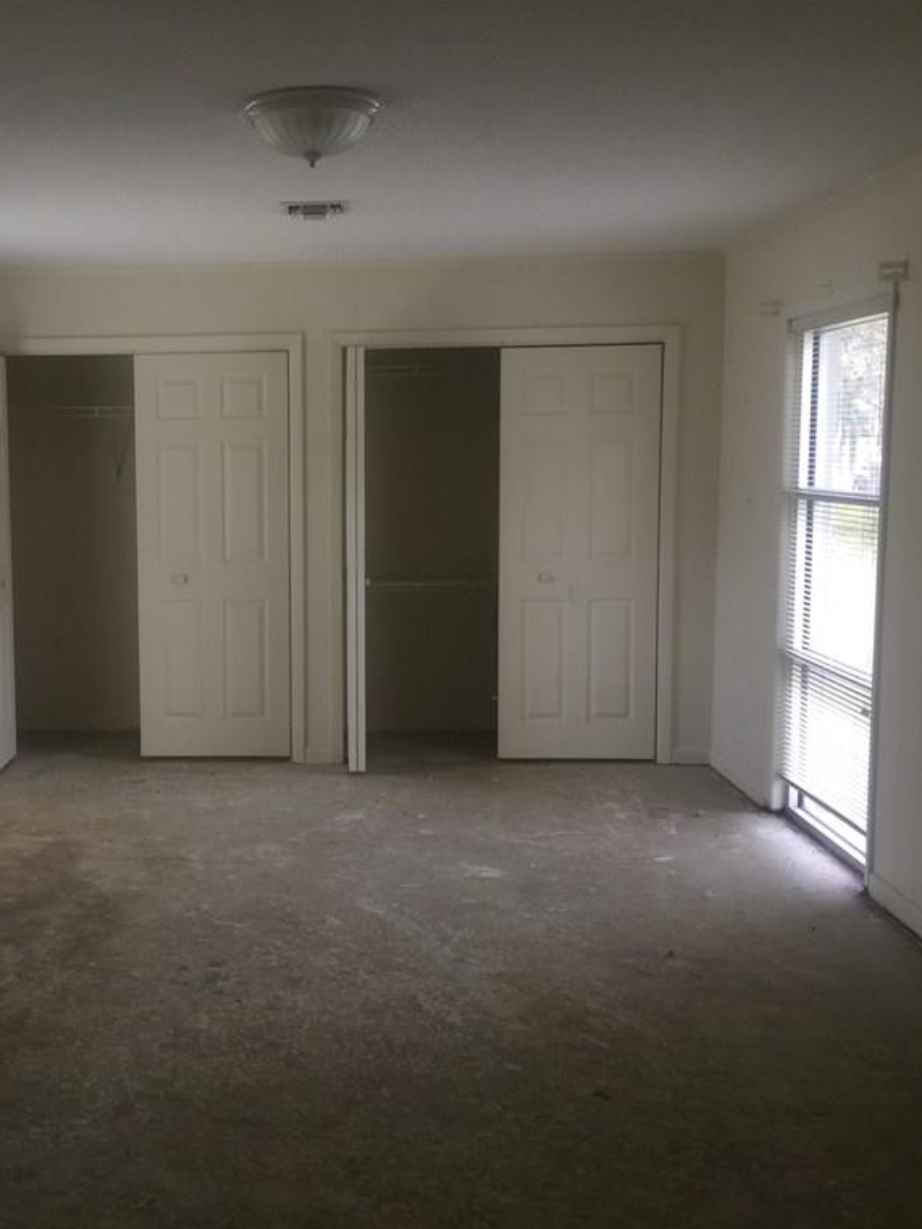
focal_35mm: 39
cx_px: 244
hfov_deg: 36.1
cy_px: 612
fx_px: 1385
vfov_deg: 47.9
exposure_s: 1/30
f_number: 2.2
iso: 50
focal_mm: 4.15
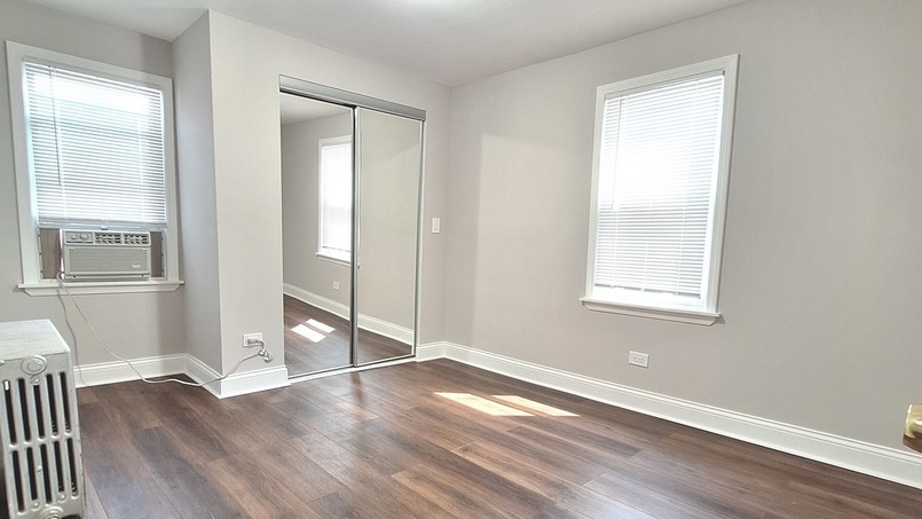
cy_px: 290
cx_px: 462
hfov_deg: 89.6
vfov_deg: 58.2
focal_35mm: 19
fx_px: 465
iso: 100
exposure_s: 1/40
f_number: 2.2
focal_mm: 1.74
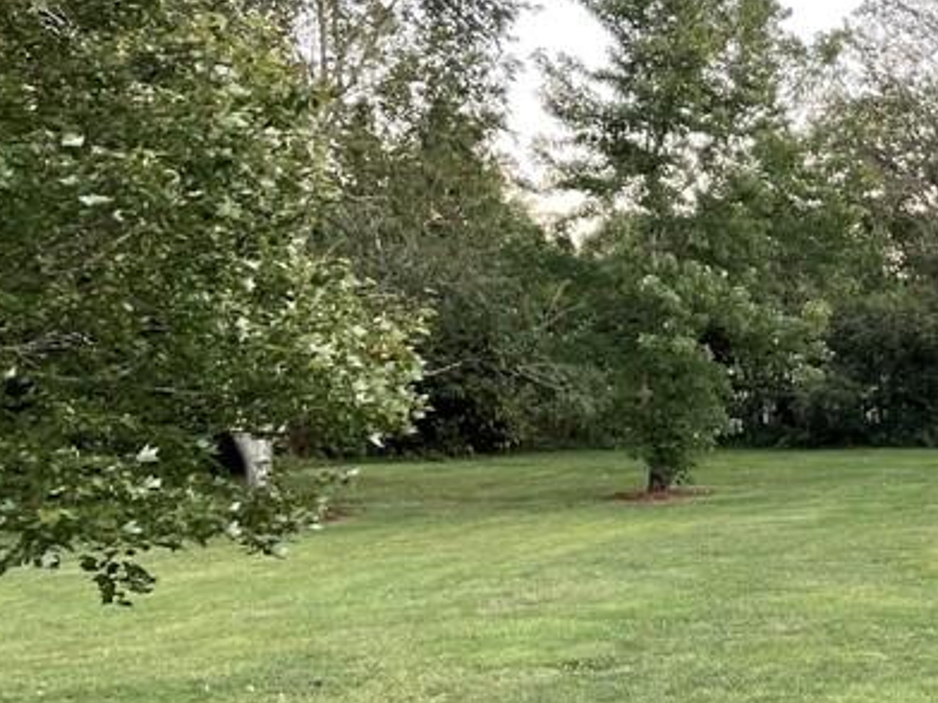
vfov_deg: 21.4
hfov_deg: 25.4
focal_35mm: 68
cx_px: 1151
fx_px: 1843
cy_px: 524
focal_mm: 4.2
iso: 80
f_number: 1.6
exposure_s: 1/121
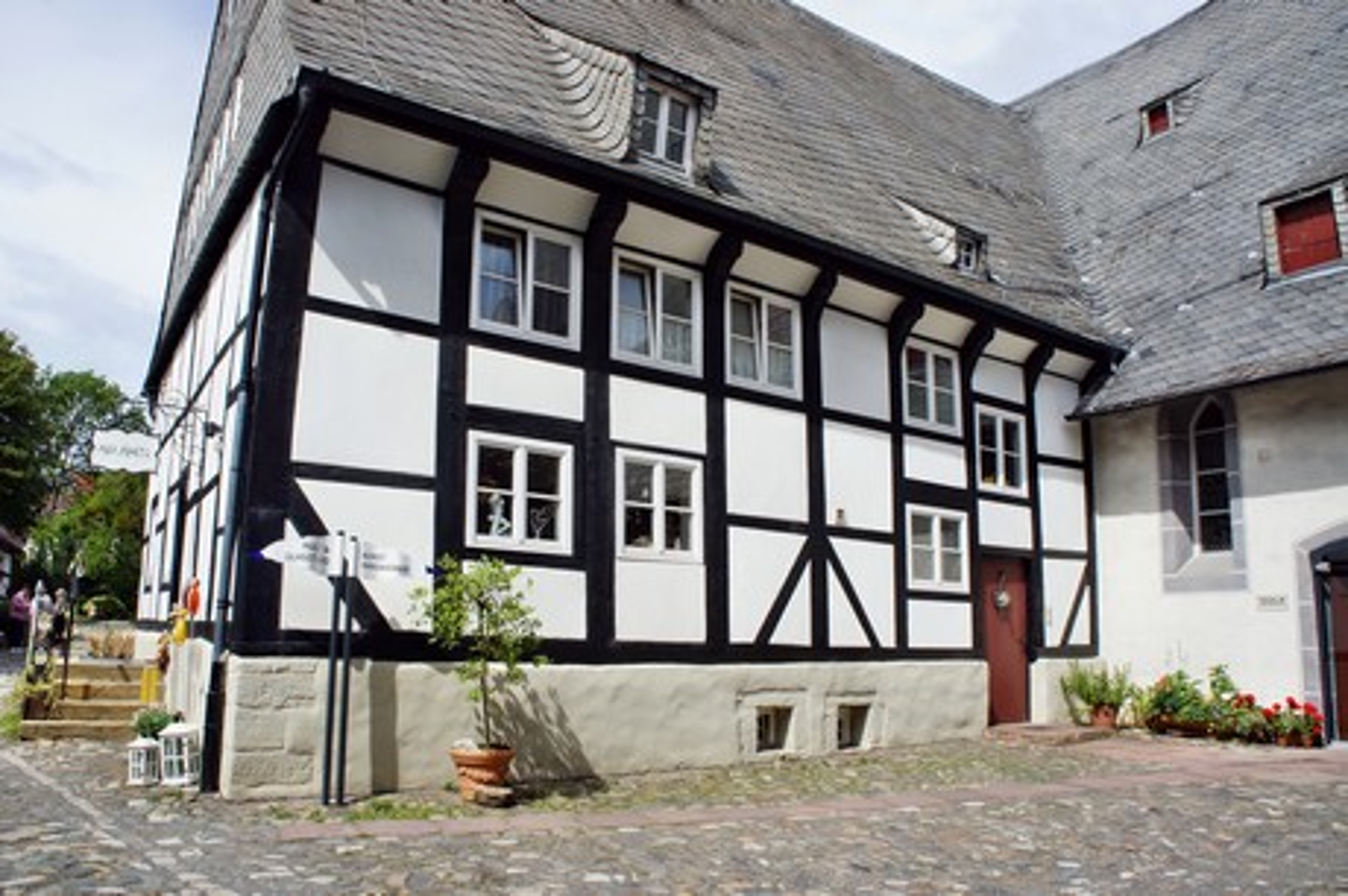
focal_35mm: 27
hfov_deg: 67.4
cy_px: 448
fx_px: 1010
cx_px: 674
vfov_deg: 47.9
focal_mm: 18
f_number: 11
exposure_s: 1/200
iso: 200
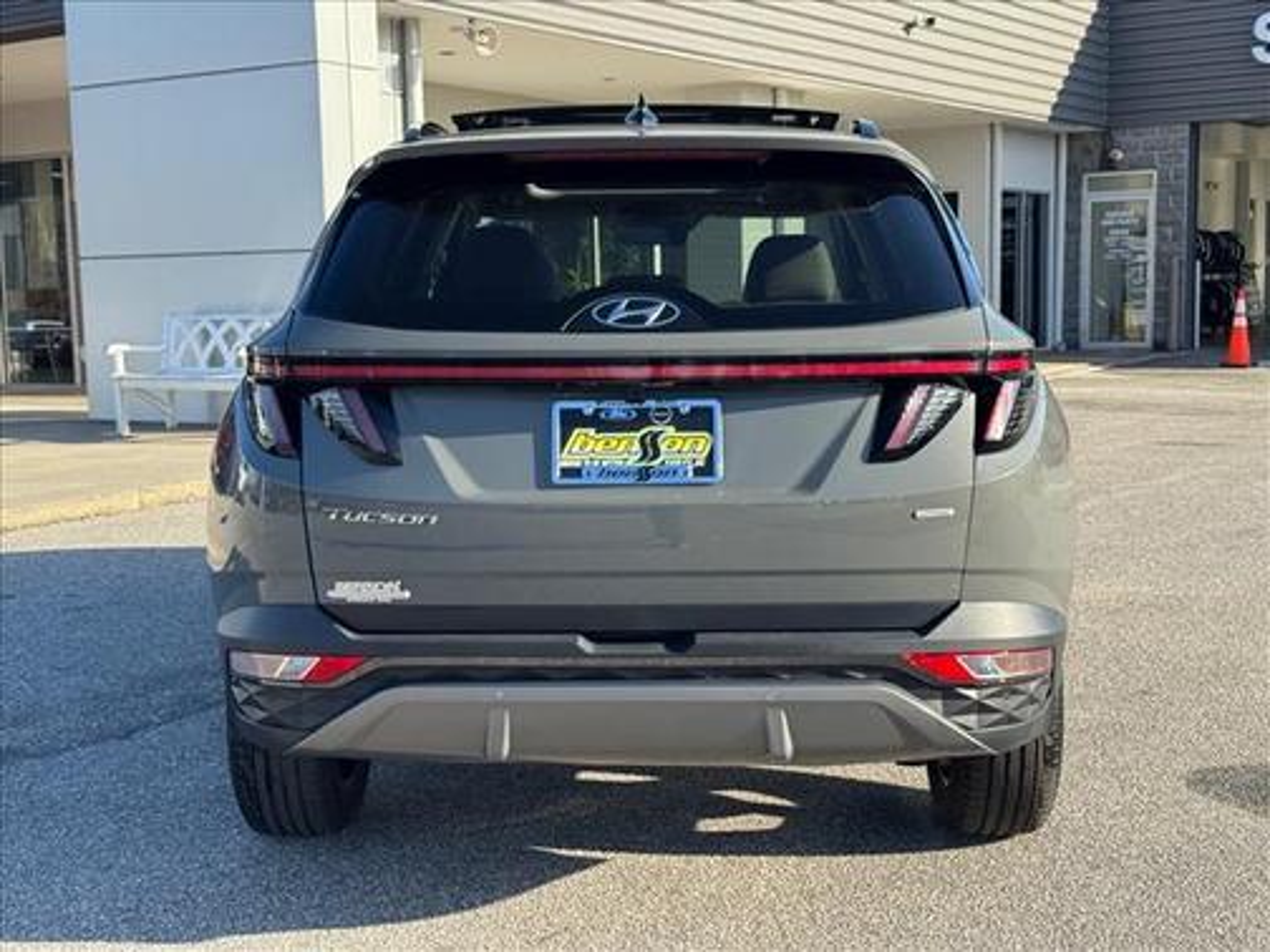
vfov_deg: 30.3
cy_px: 476
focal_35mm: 48
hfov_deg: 39.7
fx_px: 1761
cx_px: 635
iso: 64
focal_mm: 6.76
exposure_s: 1/1238
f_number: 1.78
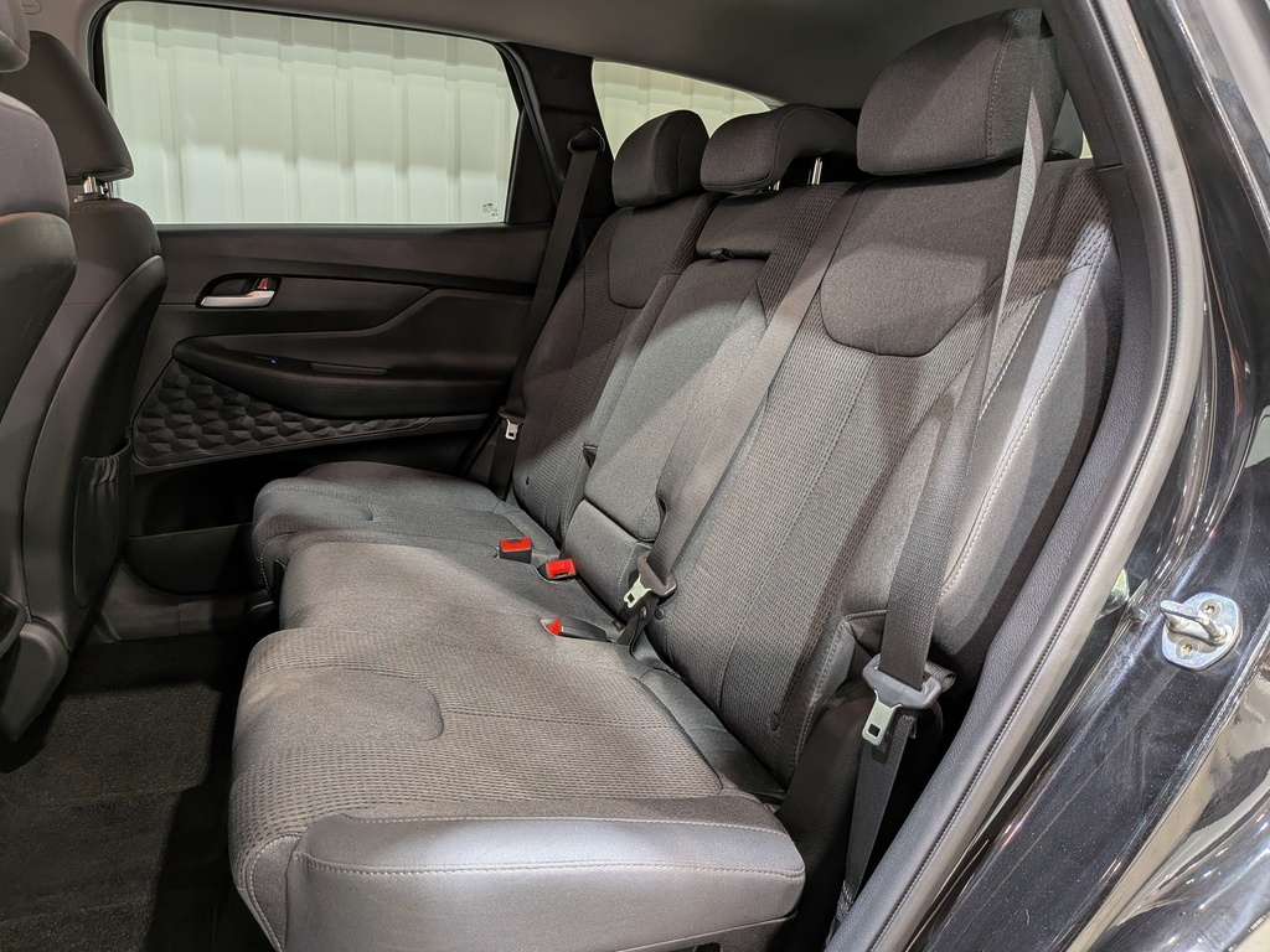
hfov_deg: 71.6
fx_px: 881
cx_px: 635
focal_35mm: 24
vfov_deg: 56.8
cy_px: 476
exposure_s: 1/50
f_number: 1.7
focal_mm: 4.53
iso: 35
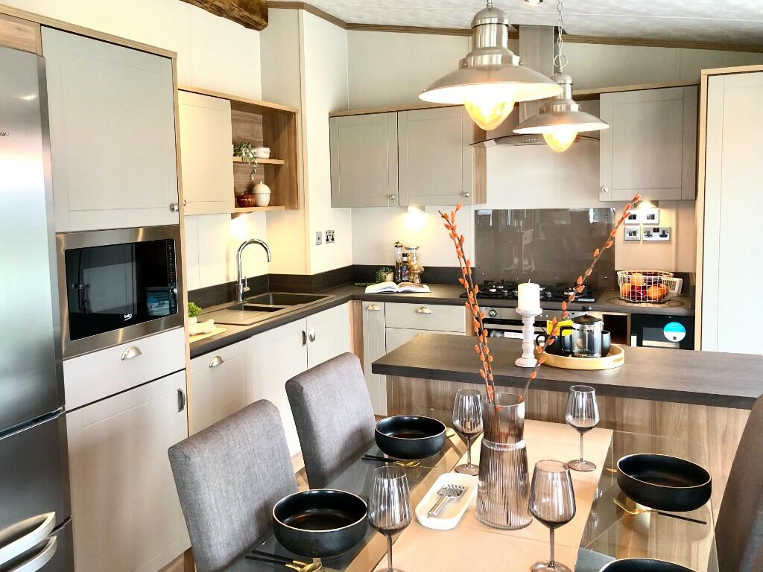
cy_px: 286
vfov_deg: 49.7
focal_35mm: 28
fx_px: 617
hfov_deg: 63.4
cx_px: 382
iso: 32
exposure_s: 1/25
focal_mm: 3.99
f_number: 1.8
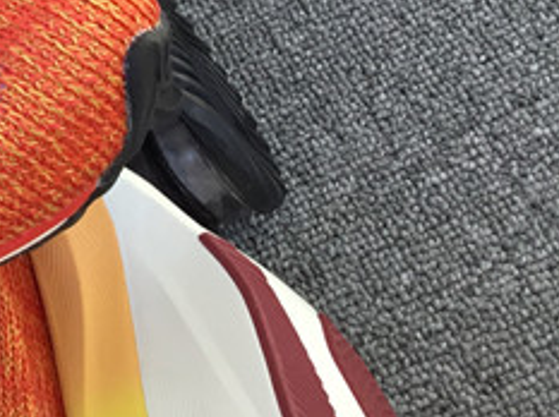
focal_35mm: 120
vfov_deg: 11.7
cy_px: -229
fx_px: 1935
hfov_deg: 14.1
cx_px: -513
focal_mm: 3.3
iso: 25
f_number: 2.4
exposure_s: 1/238
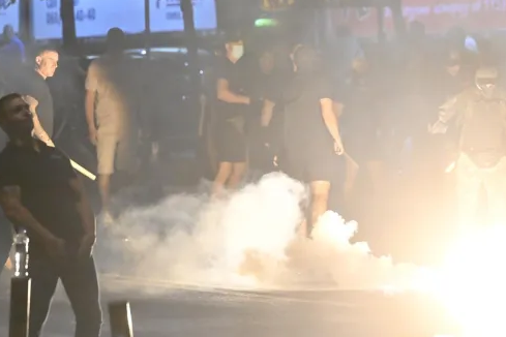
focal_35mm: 311
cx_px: 362
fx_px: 4371
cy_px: 161
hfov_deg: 6.6
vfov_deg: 4.4
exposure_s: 1/500
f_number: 5
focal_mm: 200
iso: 10000
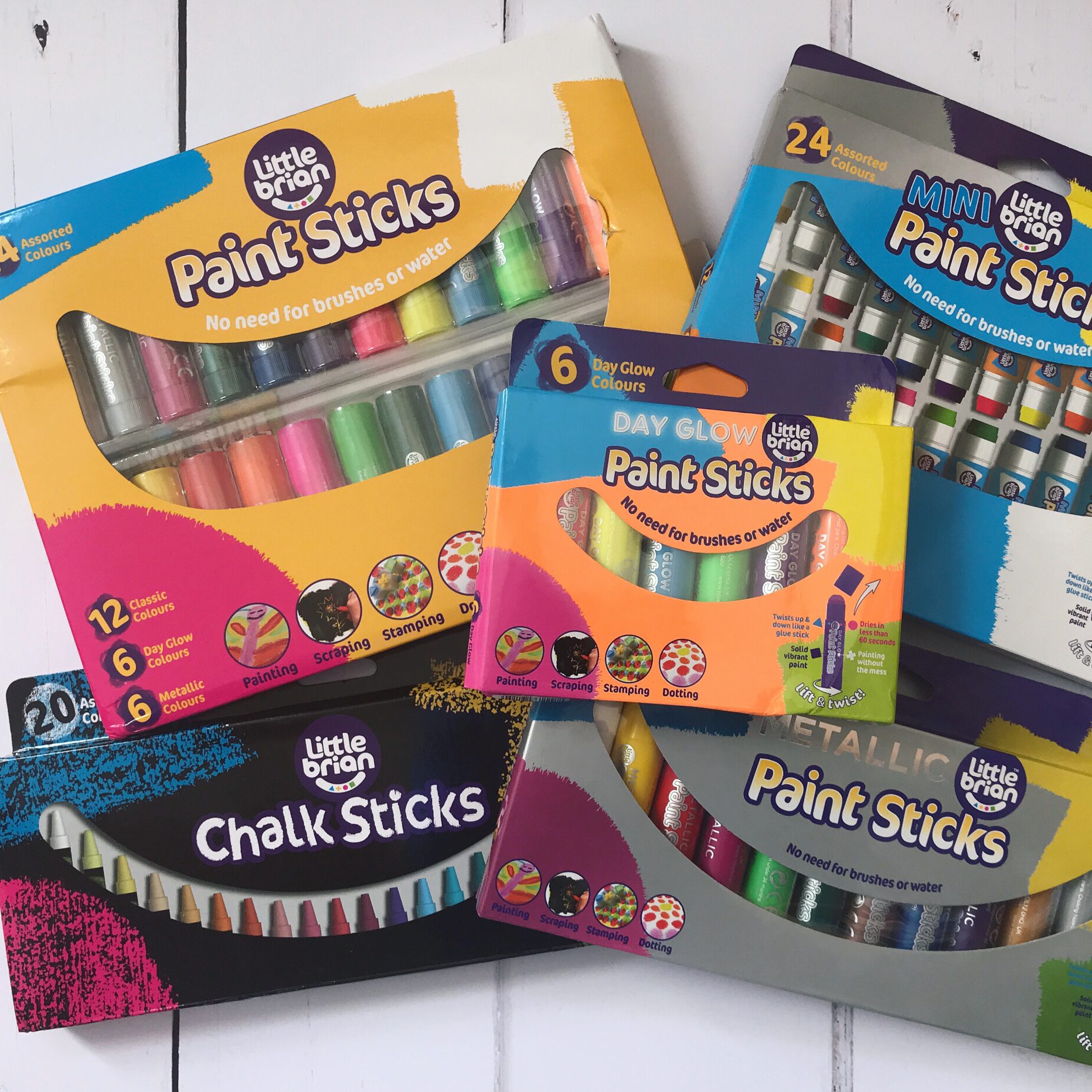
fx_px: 1213
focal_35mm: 34
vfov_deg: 48.4
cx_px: 630
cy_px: 554
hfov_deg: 48.3
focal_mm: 3.99
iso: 32
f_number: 1.8
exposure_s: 1/100
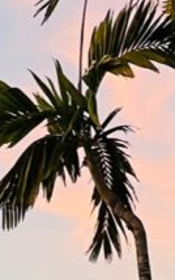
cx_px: 131
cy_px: -304
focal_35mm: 132
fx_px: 1006
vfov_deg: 13.3
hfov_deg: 9.9
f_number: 1.6
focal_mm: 5.1
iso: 125
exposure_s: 1/100
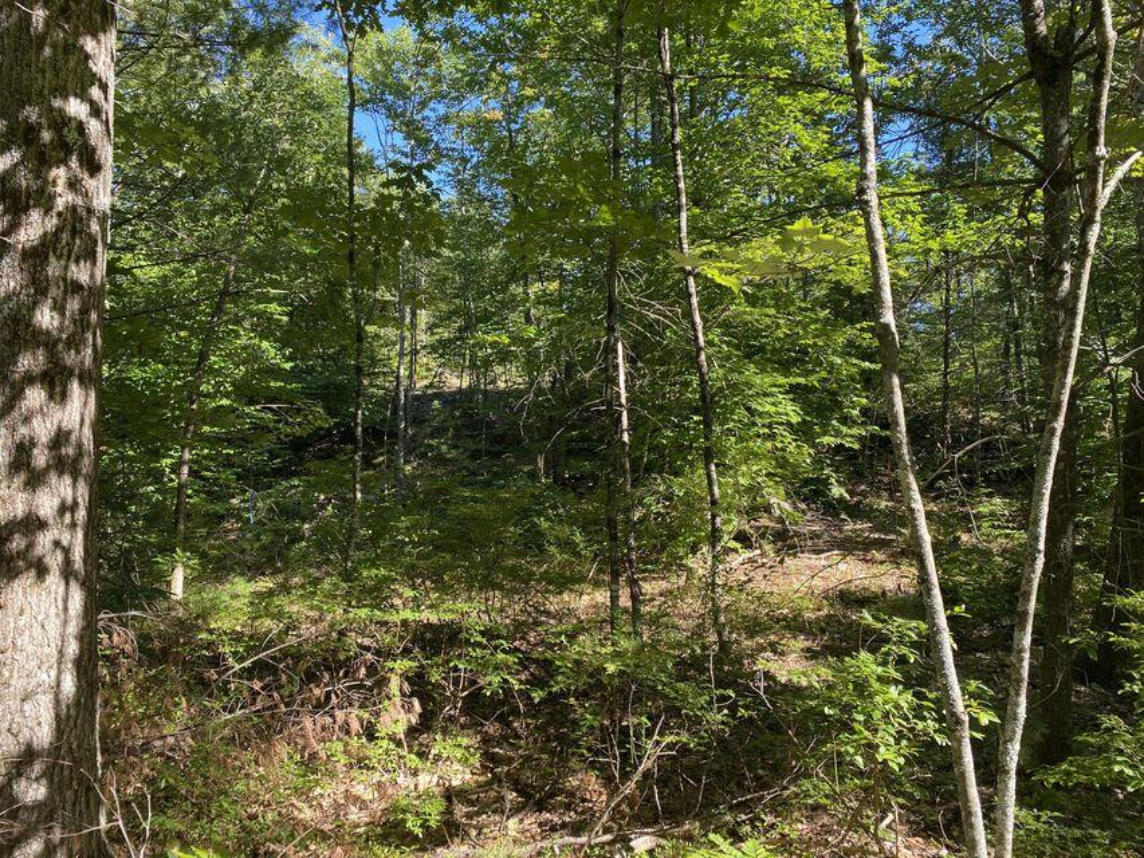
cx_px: 572
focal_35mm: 26
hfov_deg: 67.3
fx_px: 859
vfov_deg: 53.1
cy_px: 429
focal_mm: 4.25
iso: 32
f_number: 1.8
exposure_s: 1/246
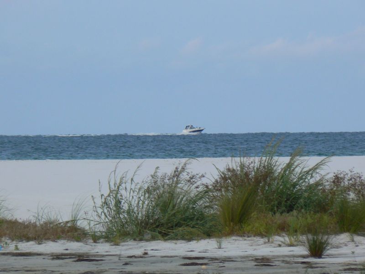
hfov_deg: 4.6
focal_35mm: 432
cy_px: 137
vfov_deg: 3.4
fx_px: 4555
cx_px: 182
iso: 80
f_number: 7.1
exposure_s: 1/400
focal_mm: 72
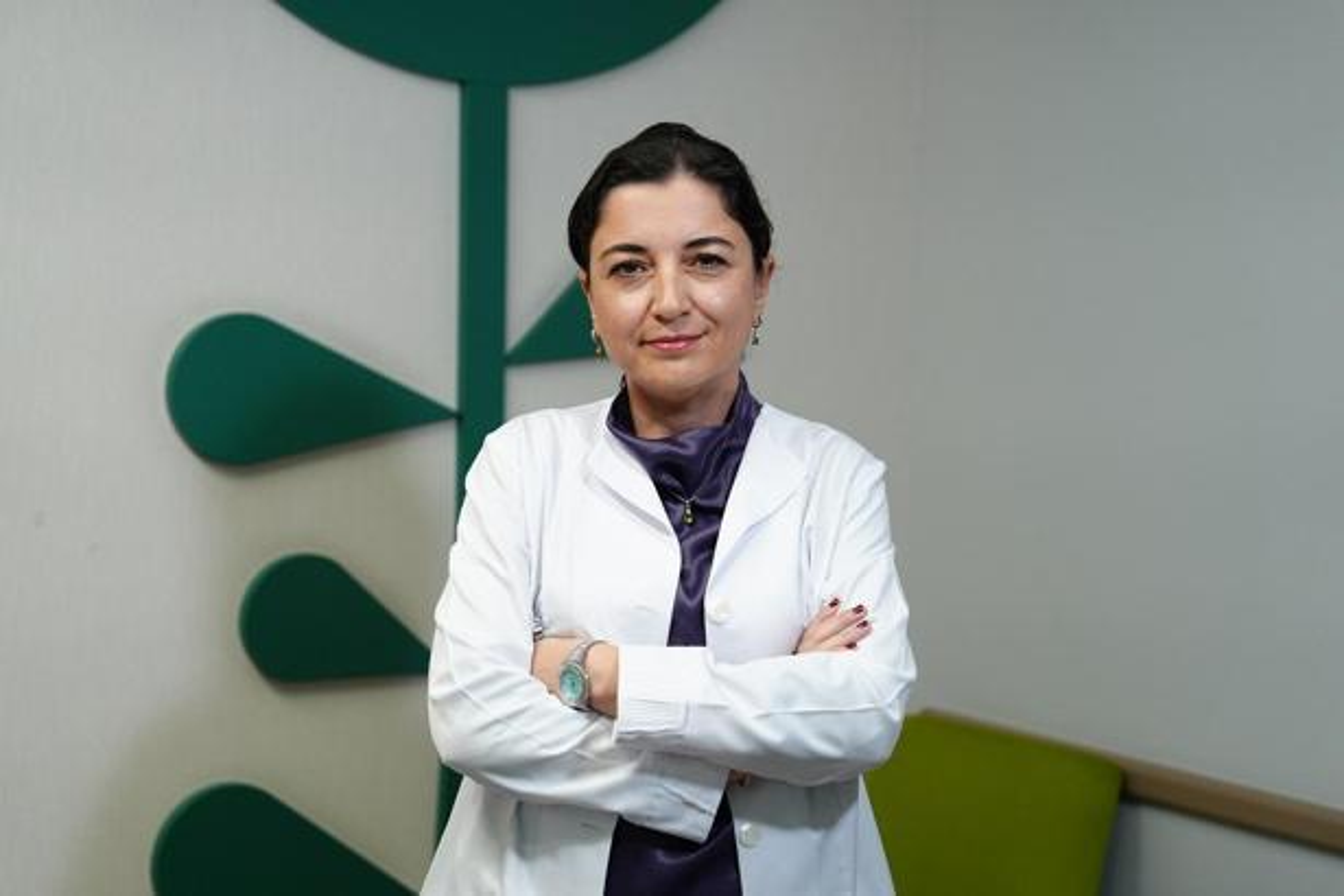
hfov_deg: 30.1
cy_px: 448
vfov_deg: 20.3
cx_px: 672
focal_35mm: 67
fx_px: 2501
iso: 800
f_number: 2.8
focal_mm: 67
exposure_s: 1/250
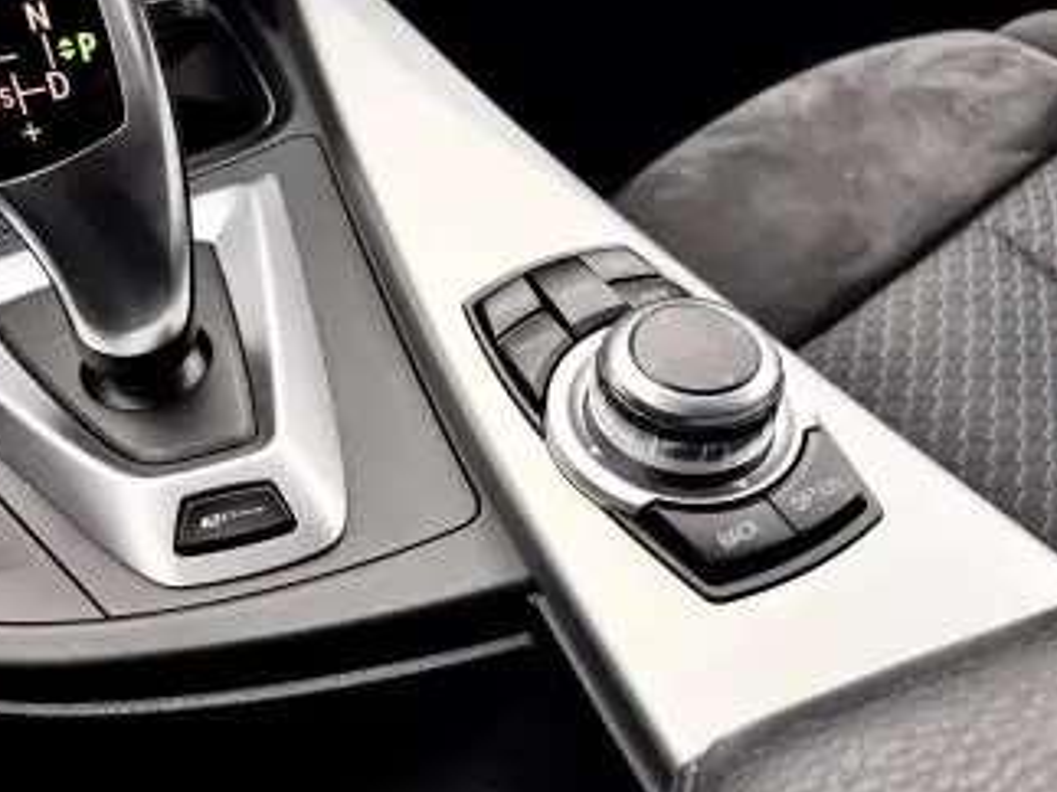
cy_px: 432
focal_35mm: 29
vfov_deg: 48.1
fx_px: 885
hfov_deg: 61.6
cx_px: 484
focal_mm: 5.1
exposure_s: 1/100
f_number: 1.6
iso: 64
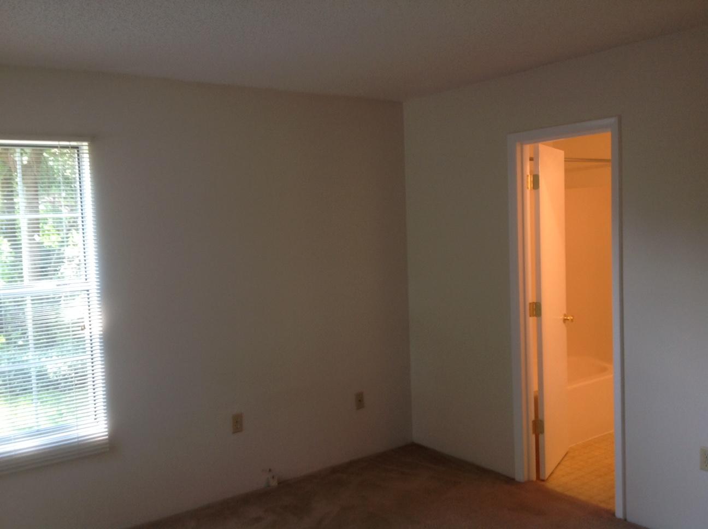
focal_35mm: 35
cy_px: 264
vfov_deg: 40.6
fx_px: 715
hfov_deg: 52.7
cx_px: 354
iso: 64
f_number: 2.4
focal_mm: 4.28
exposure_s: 1/33
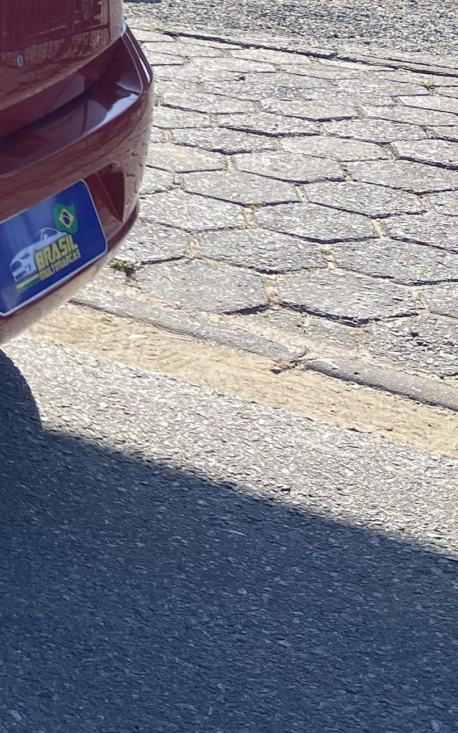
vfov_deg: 23.0
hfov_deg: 12.9
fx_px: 1717
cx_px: -511
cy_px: -28
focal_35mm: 86
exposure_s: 1/2358
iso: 32
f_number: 1.8
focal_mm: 4.25
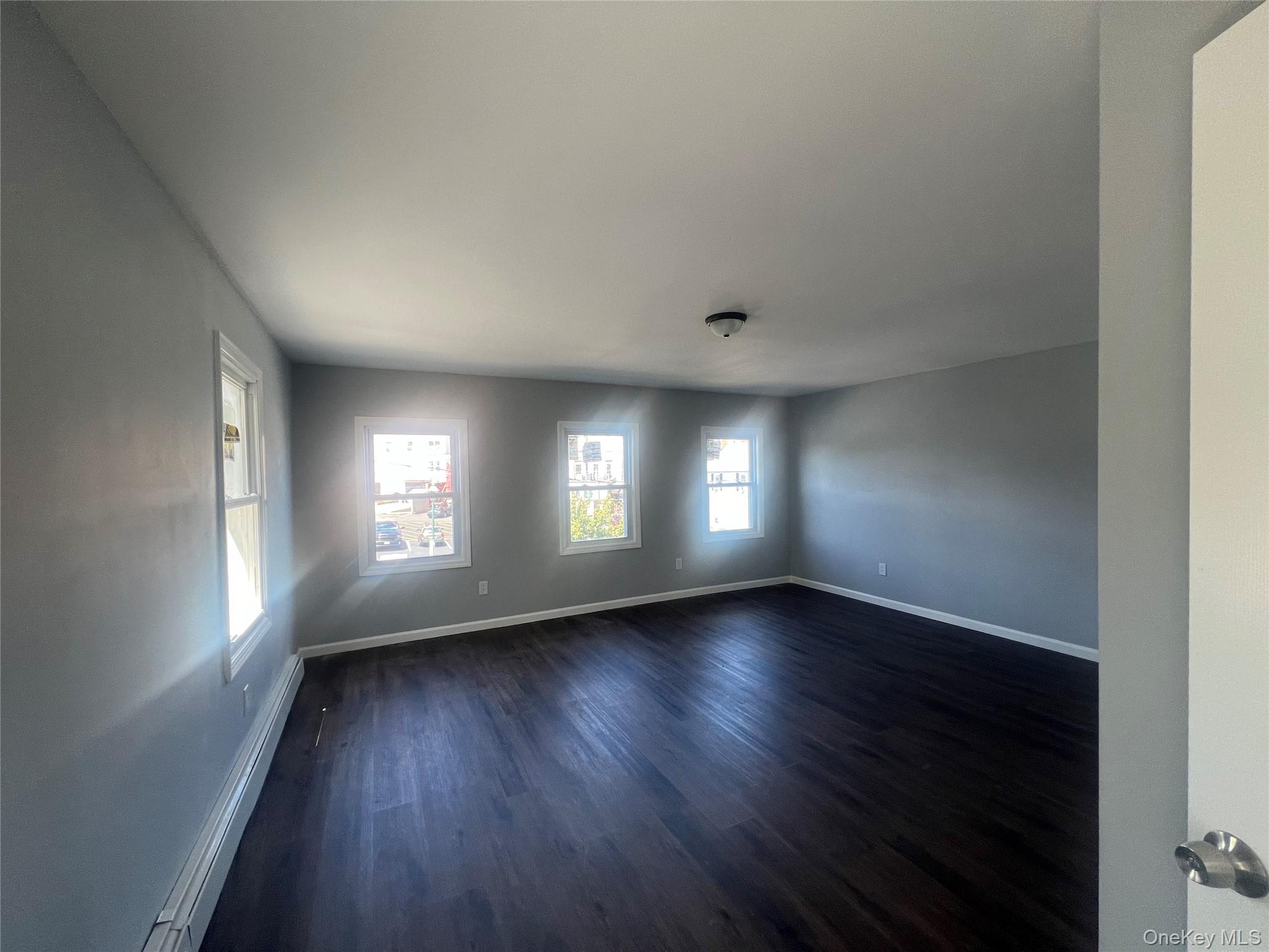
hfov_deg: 106.2
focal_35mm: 13
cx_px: 634
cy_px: 476
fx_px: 477
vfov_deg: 89.9
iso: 80
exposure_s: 1/99
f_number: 1.8
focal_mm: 1.57
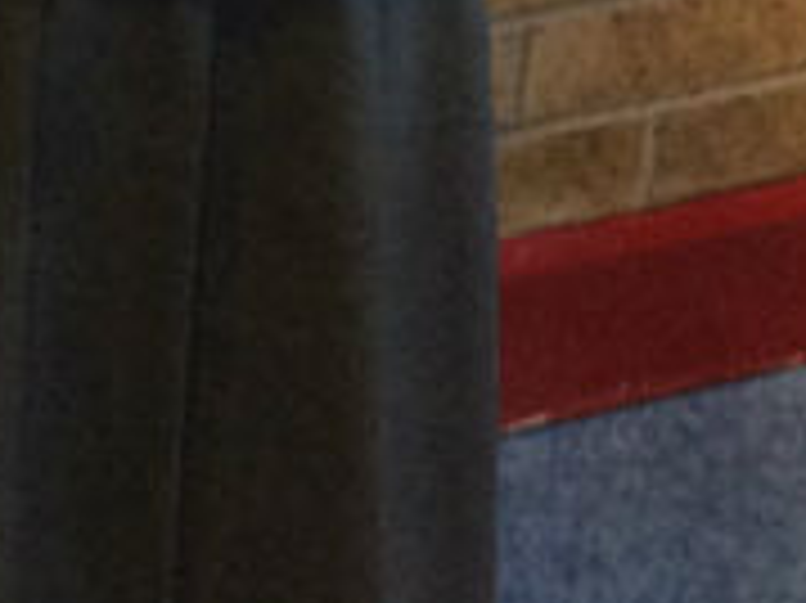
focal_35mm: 175
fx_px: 4072
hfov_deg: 10.7
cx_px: -563
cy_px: -670
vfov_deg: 8.0
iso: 160
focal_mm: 3.3
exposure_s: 1/25
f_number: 2.4
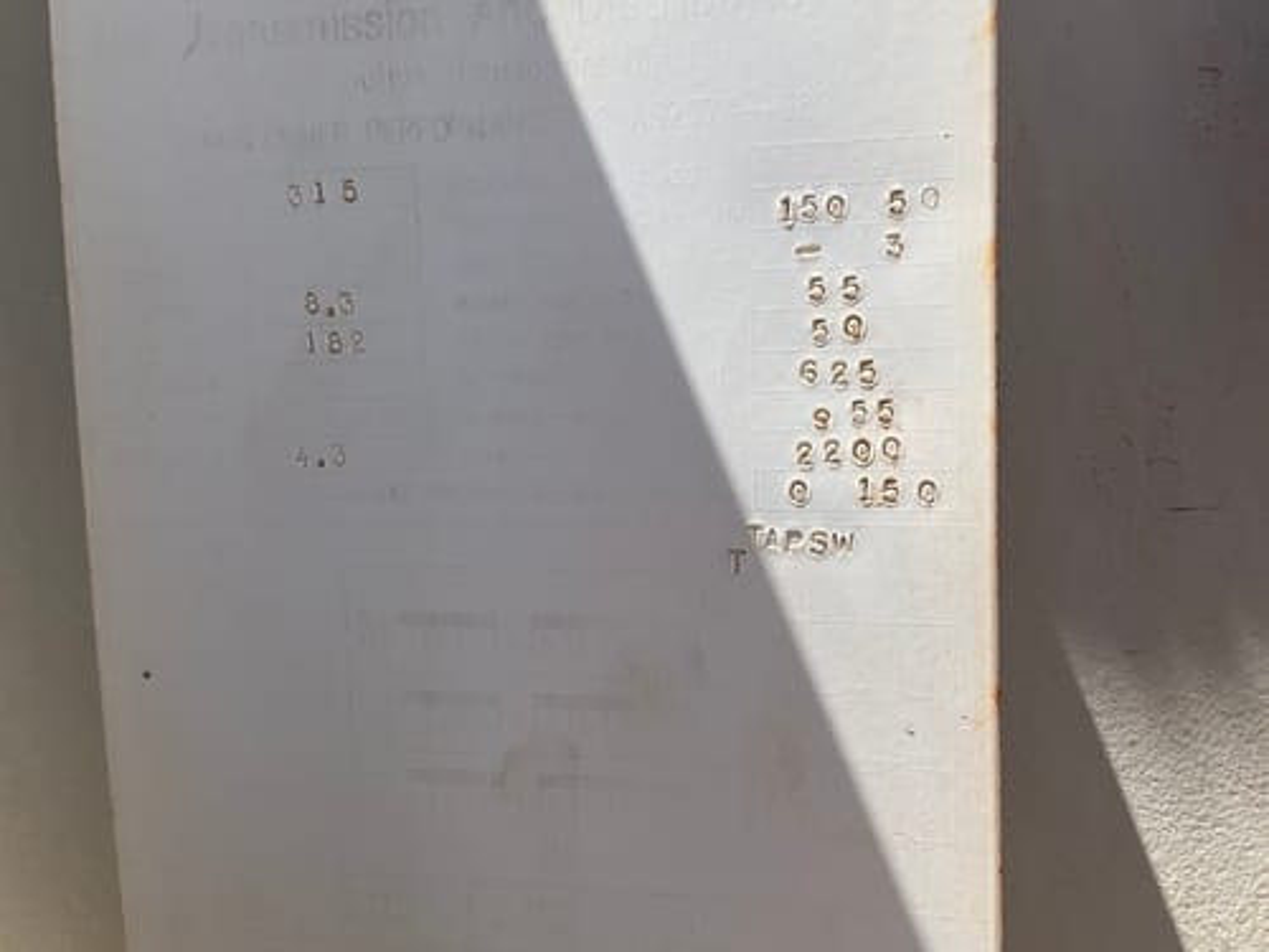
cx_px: 634
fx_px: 1063
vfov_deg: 48.2
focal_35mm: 29
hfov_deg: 61.7
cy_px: 476
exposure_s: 1/1342
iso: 25
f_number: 1.8
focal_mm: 3
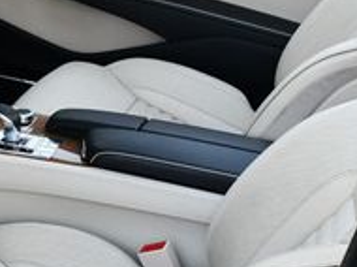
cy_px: 181
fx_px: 1205
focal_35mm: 117
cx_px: 75
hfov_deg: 16.7
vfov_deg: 12.6
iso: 400
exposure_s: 1/250
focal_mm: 18
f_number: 5
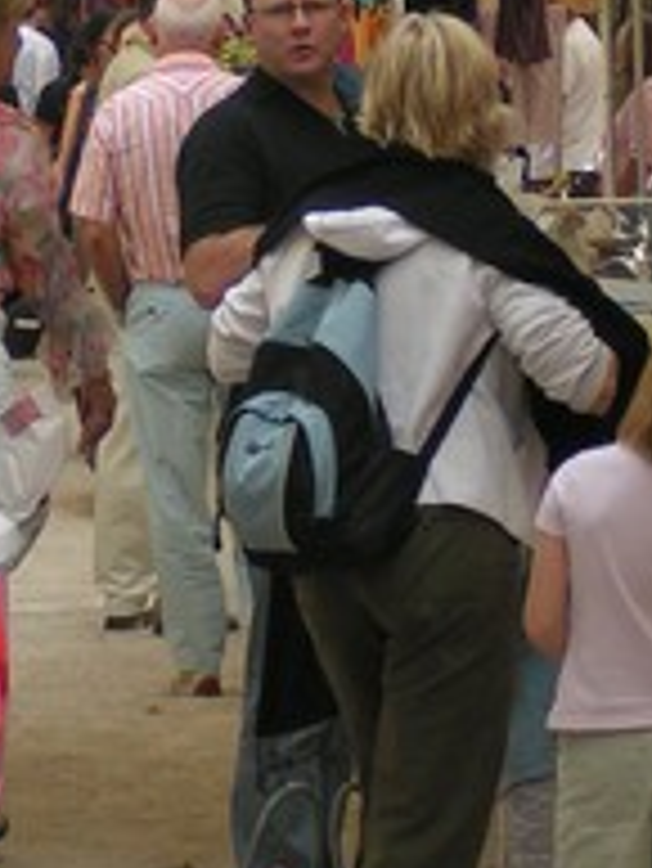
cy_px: 74
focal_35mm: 315
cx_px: 319
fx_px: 7902
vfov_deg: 6.3
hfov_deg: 4.7
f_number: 3.5
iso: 50
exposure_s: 1/250
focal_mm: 15.2
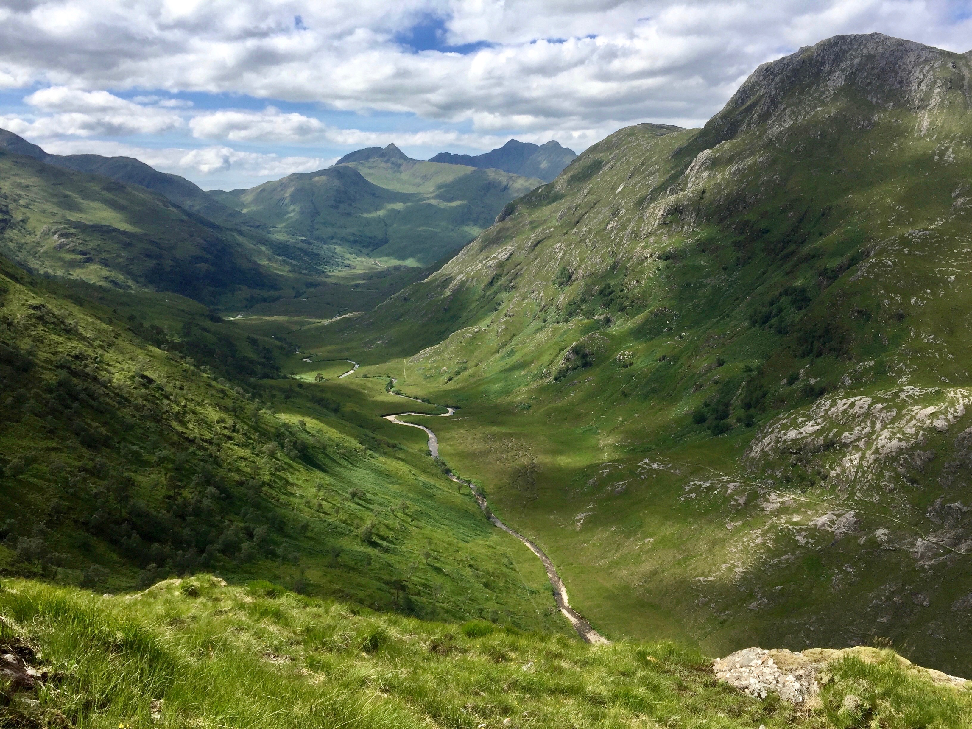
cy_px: 364
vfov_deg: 48.2
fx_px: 814
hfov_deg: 61.7
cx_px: 486
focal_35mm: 29
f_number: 2.2
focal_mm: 4.15
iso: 32
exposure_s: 1/2198
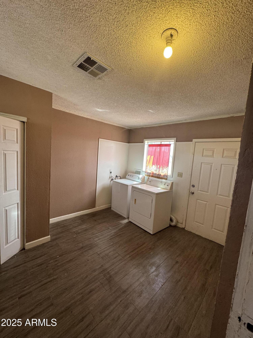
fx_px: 136
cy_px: 169
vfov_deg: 102.1
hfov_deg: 85.7
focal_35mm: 14
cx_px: 126
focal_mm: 2.22
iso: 160
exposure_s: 1/120
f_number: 2.2
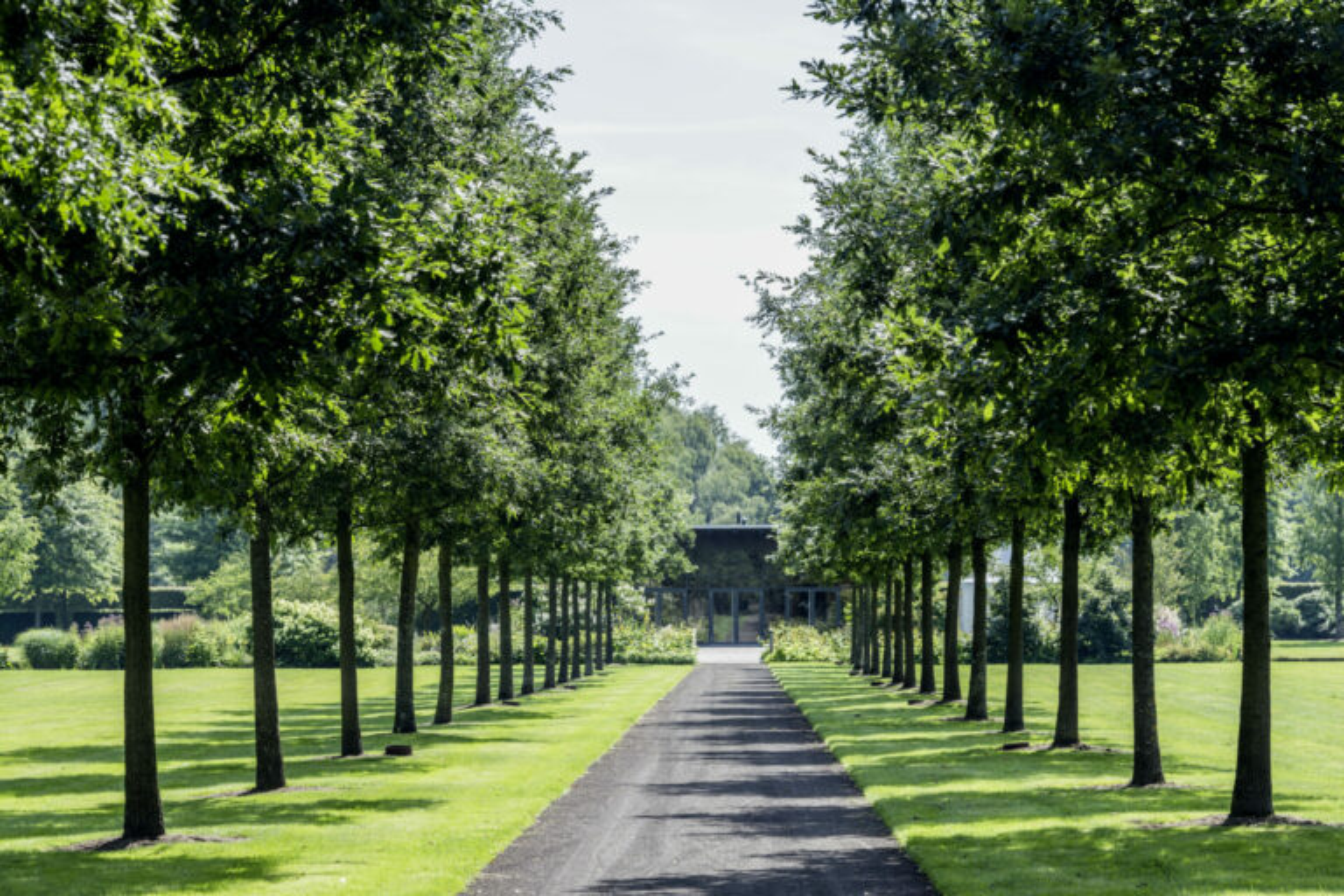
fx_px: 4480
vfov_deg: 11.4
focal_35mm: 120
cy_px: 448
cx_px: 672
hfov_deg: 17.1
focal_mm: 120
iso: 200
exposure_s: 1/200
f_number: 8
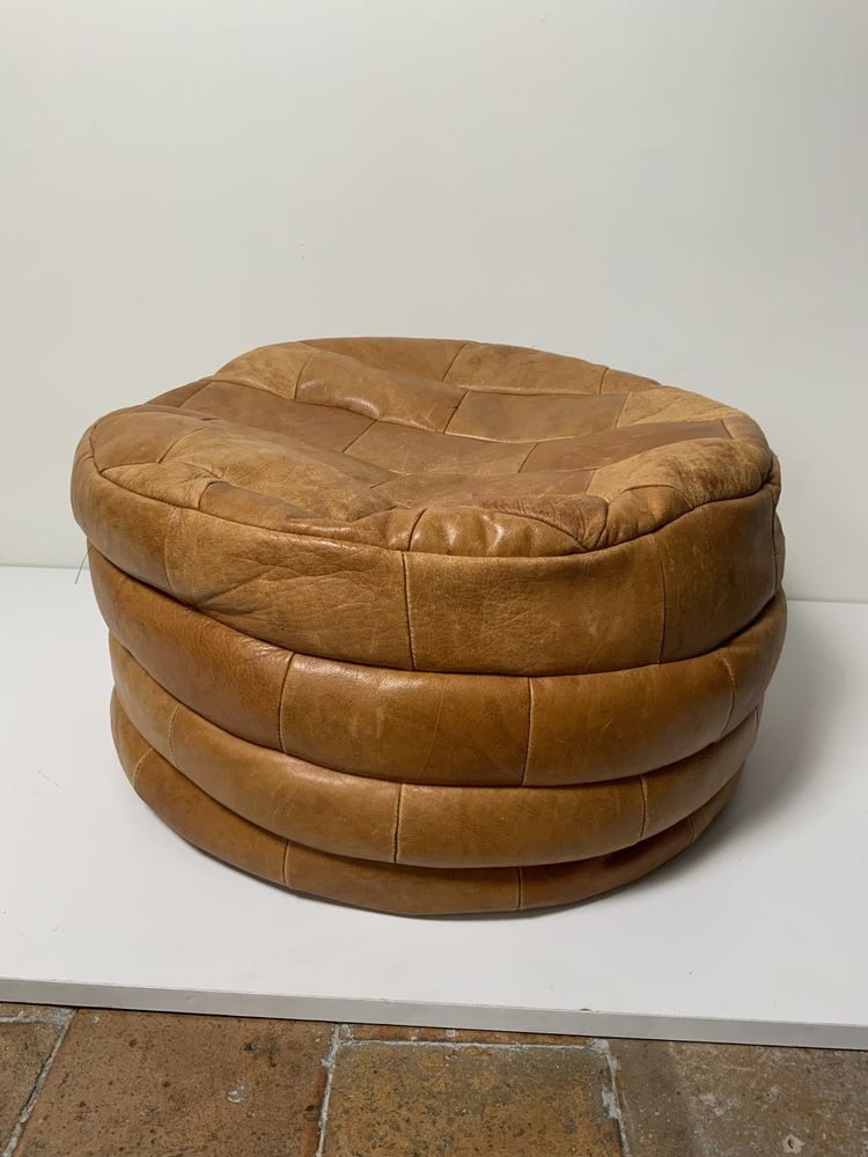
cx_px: 434
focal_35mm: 29
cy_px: 578
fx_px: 970
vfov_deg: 61.7
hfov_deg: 48.2
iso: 50
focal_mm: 3
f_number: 1.8
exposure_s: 1/50
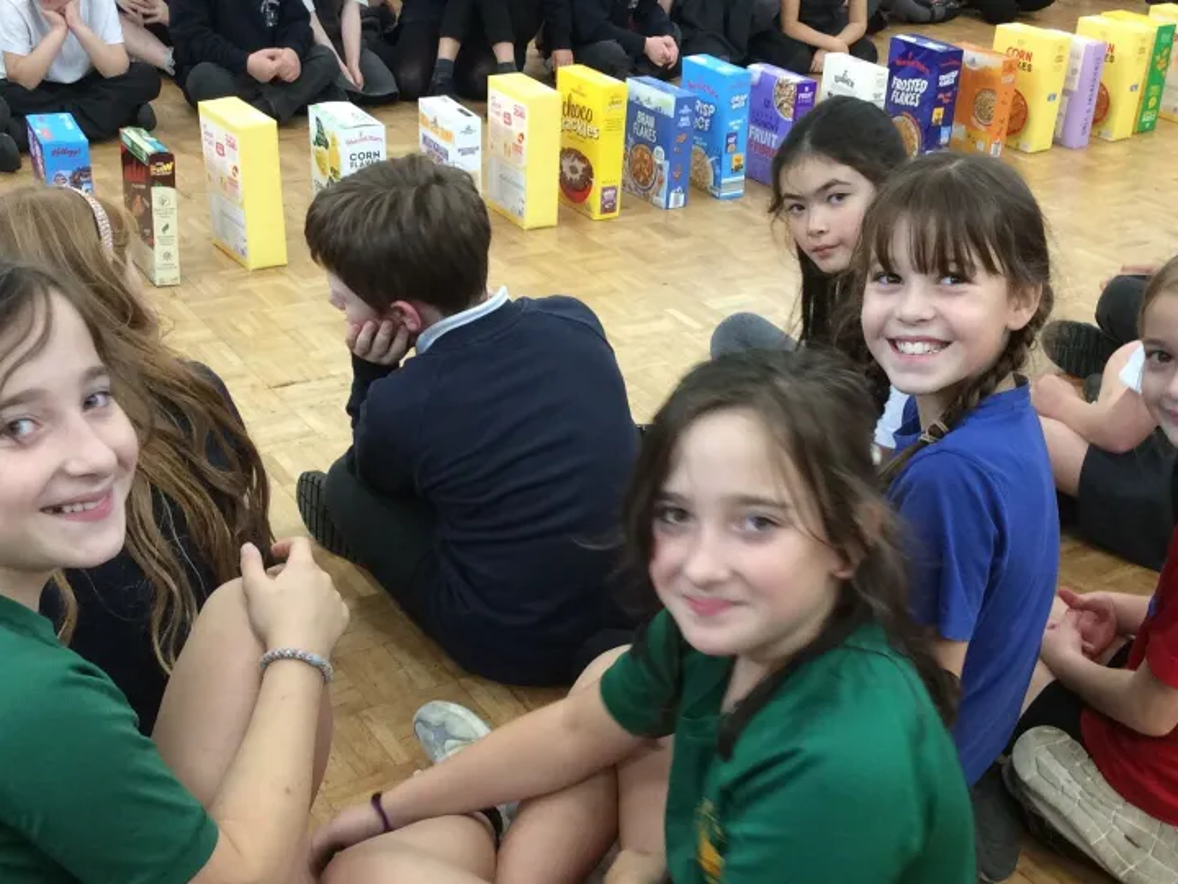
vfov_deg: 44.2
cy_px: 442
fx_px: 1089
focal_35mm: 32
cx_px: 589
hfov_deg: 56.8
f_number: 2.4
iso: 80
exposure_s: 1/24
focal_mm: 3.3
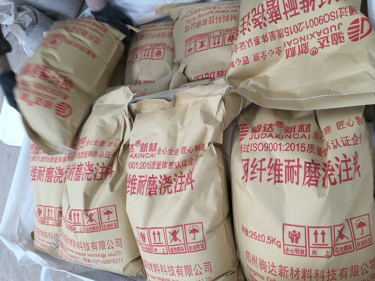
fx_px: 314
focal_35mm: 29
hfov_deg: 61.7
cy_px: 140
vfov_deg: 48.2
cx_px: 188
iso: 32
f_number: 2.2
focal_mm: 4.15
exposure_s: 1/121
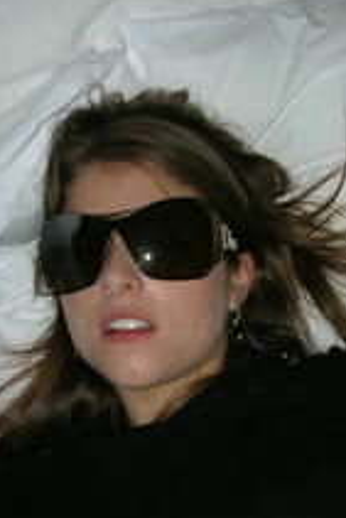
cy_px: 339
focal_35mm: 69
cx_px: 204
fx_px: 993
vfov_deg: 29.1
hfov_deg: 19.7
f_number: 3
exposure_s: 1/60.1
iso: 50
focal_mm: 5.8
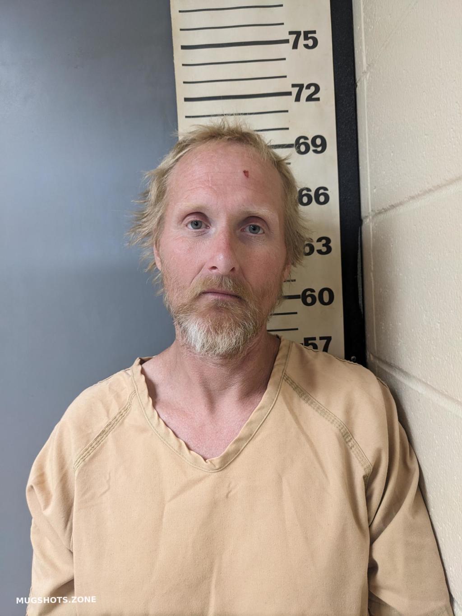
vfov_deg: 65.3
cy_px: 308
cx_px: 231
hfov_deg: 51.4
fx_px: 480
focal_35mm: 27
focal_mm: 4.38
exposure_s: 1/24
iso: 145
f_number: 1.73
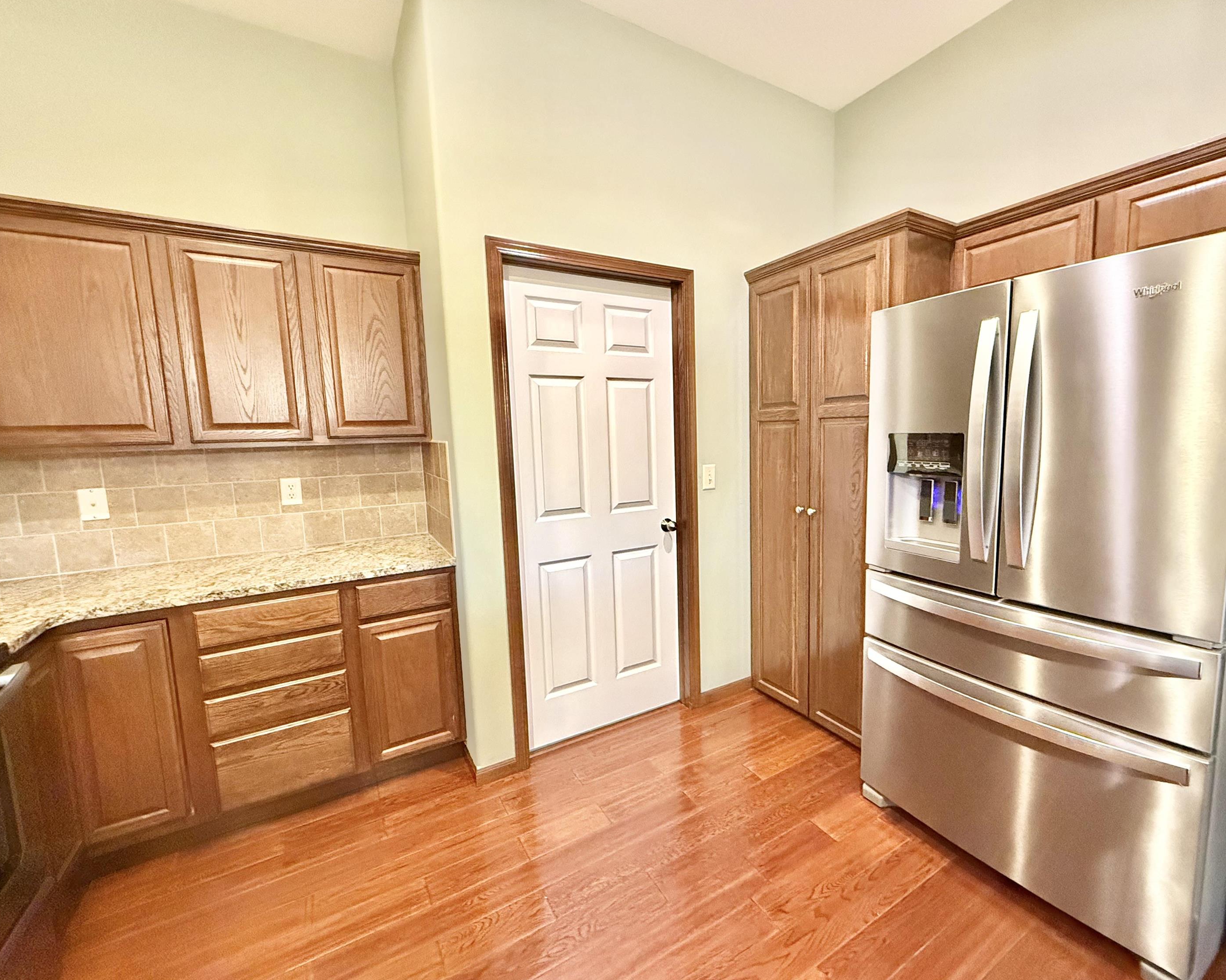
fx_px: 544
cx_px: 667
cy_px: 492
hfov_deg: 96.6
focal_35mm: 15
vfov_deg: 84.0
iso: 1000
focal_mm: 2.22
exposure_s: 1/60
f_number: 2.2
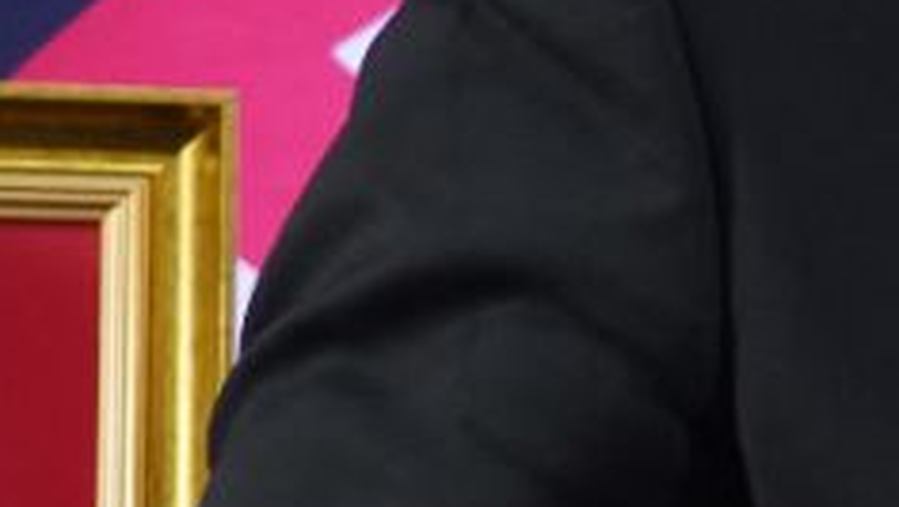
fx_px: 5223
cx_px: 2251
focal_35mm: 219
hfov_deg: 8.8
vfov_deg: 5.6
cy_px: 322
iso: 2000
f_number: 4.5
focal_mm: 38
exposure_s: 1/125
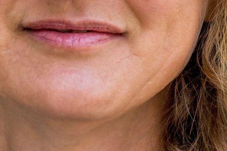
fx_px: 5561
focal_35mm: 882
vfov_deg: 1.6
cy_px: 23
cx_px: 175
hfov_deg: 2.3
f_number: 5.6
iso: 100
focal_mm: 120
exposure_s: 1/250
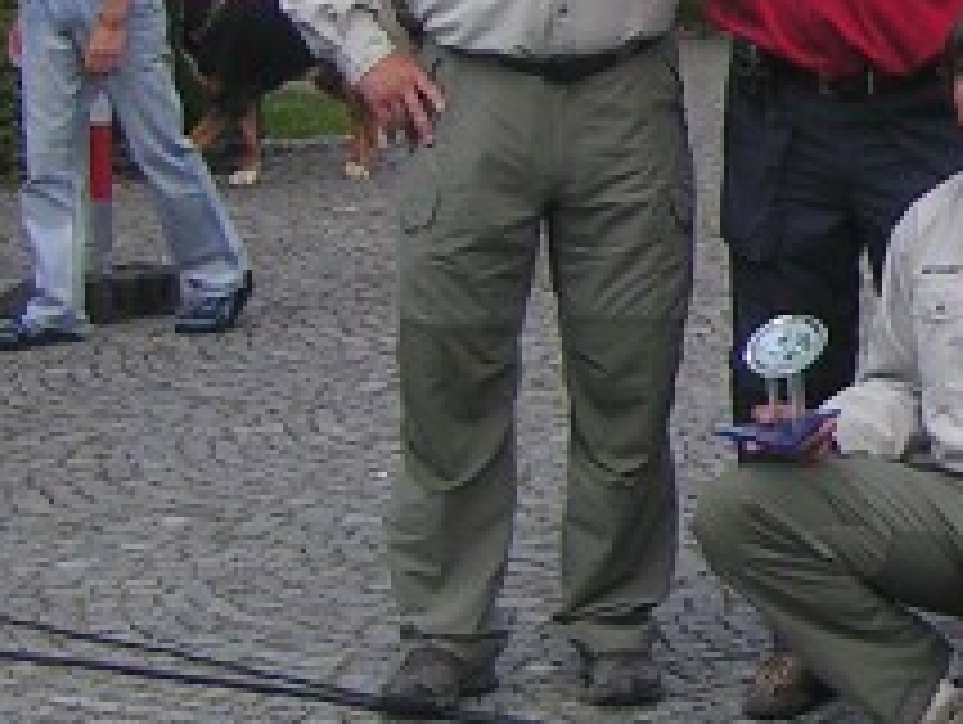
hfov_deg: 13.0
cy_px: 112
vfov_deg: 10.4
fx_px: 3955
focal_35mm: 142
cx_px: 1512
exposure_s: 1/80
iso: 50
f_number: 4
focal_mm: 5.8
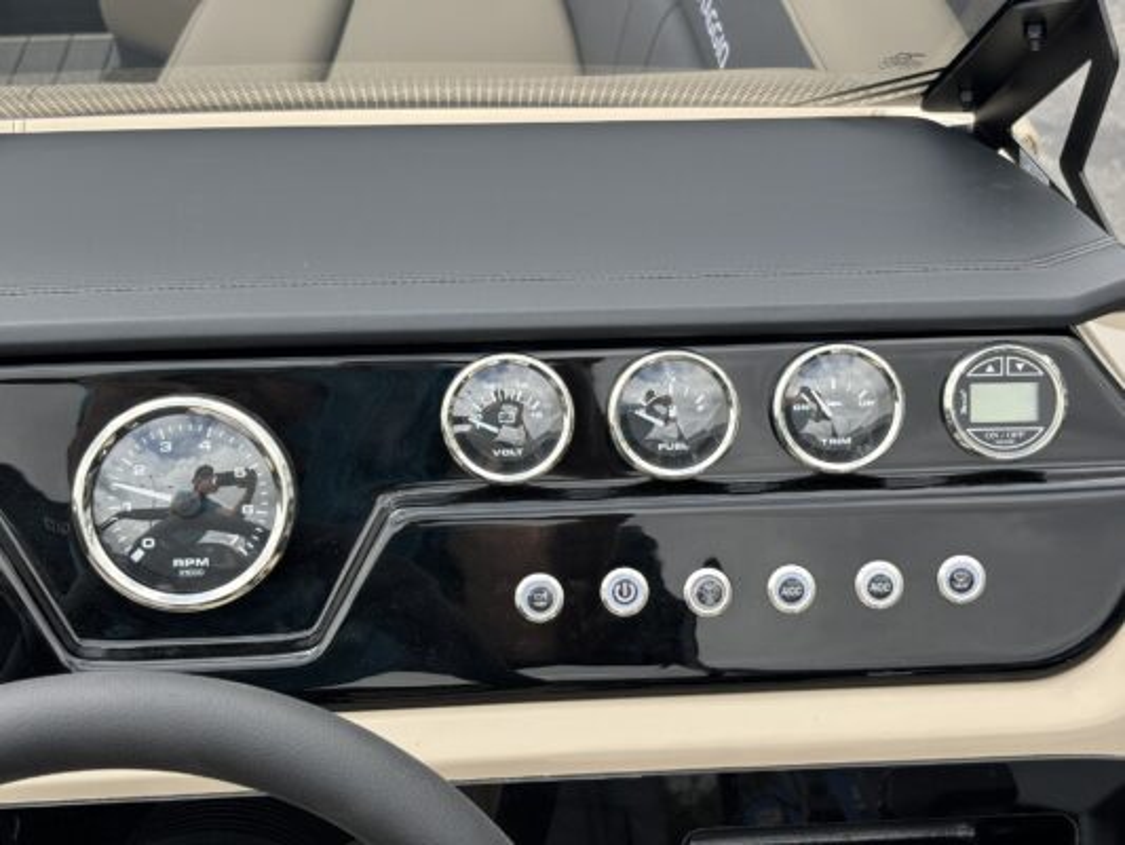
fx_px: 1690
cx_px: 562
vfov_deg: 28.0
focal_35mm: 52
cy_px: 422
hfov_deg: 36.8
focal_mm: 5.96
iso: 32
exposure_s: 1/553
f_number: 1.6
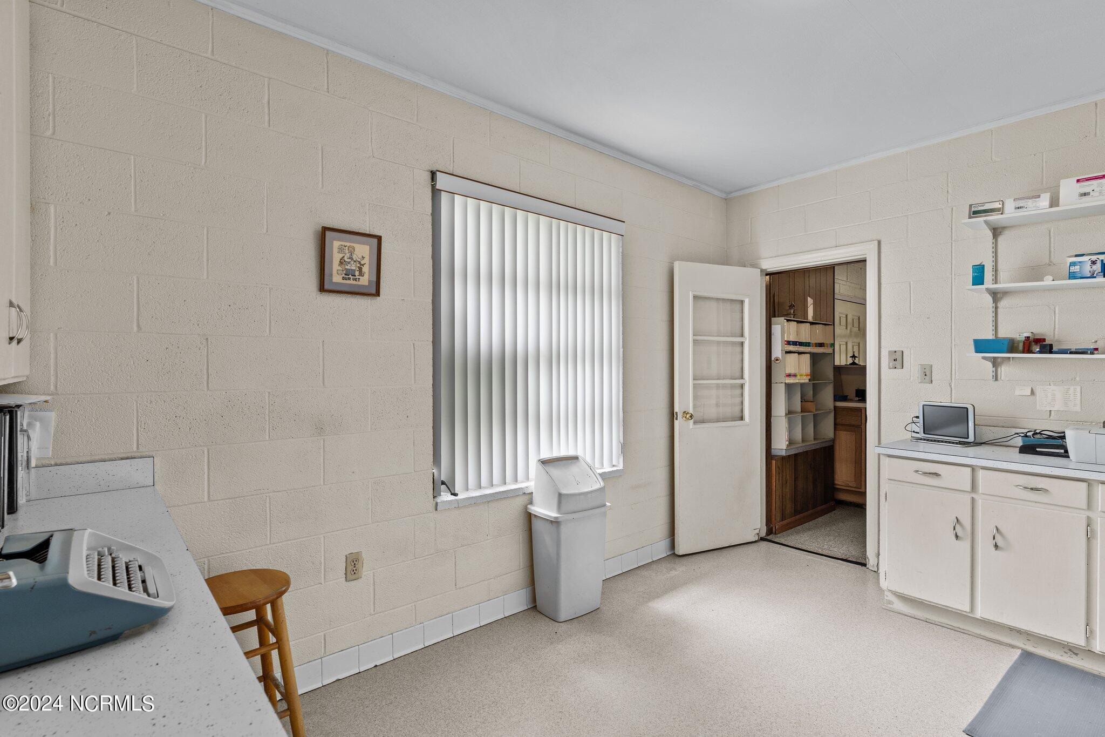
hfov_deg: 93.3
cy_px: 368
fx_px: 522
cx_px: 552
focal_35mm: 17
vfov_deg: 70.4
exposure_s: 1/6
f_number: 6.3
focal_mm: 17
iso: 160
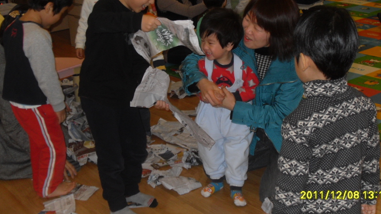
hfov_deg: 32.8
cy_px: 68
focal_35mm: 64
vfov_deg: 18.8
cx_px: 208
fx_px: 647
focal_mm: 8.4
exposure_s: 1/60
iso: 120
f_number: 3.4
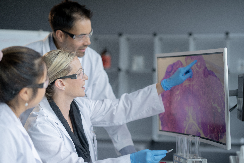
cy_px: 82
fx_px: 576
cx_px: 122
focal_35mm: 85
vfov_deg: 16.1
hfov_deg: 23.9
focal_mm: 85
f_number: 2
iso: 160
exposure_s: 1/80
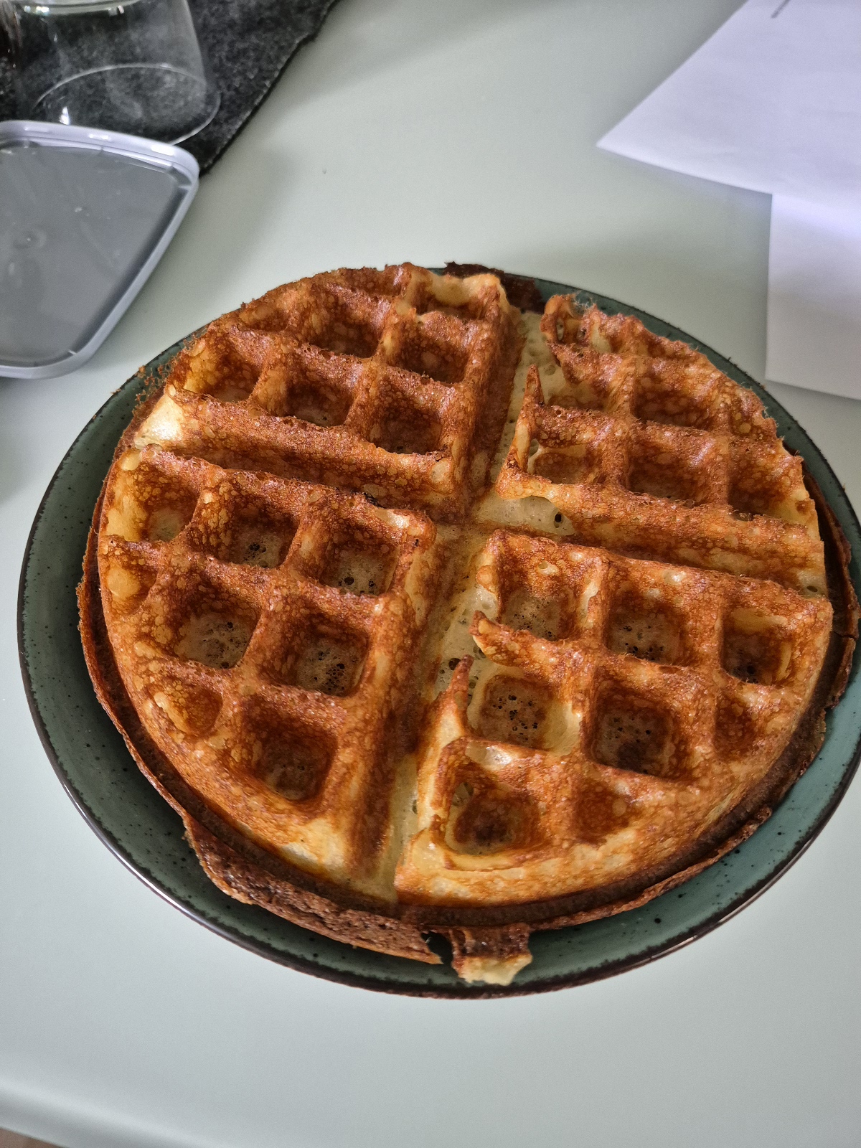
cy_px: 574
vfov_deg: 73.9
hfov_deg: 58.9
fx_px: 763
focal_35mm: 23
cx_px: 430
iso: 1250
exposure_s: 1/100
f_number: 1.8
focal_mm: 5.4
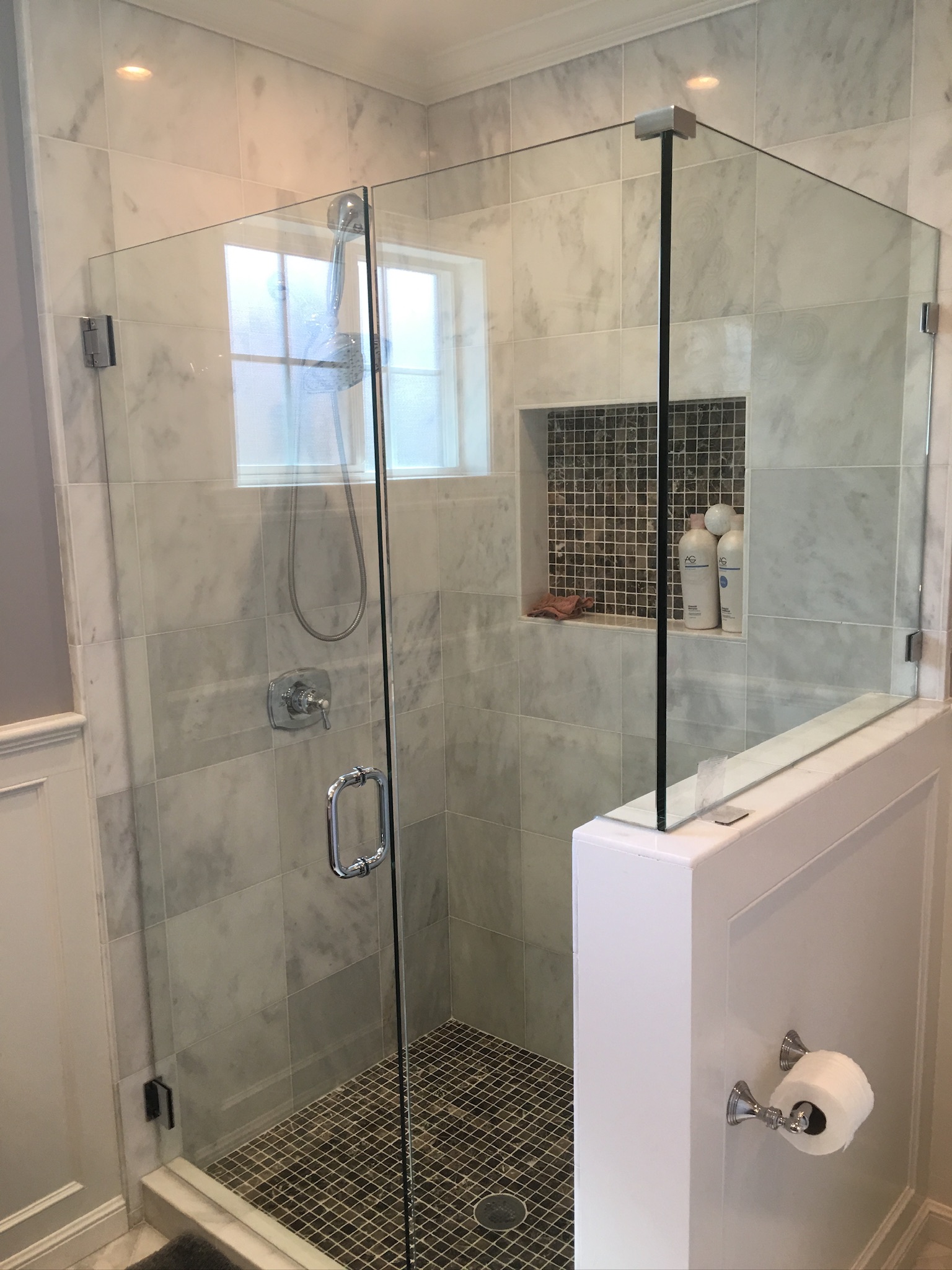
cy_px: 635
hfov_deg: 48.2
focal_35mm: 29
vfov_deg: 61.7
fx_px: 1063
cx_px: 476
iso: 25
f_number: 2.2
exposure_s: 1/30
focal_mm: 4.15
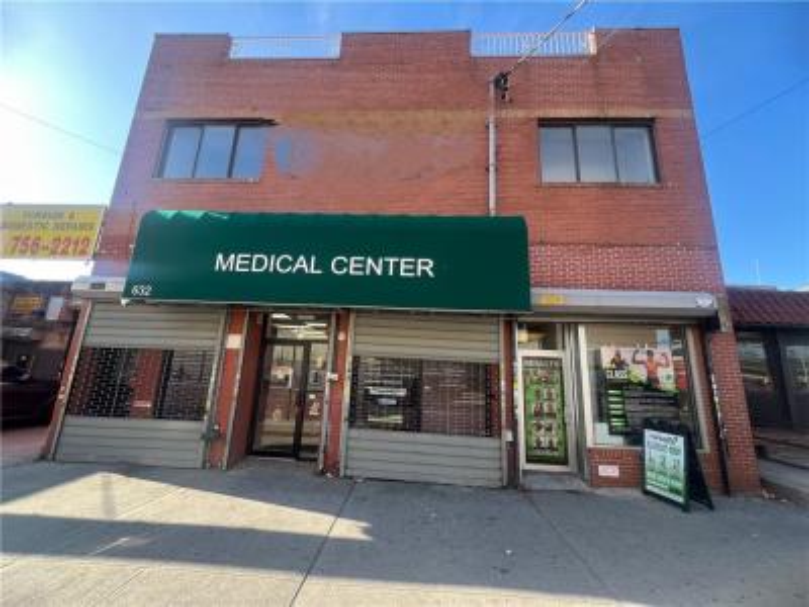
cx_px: 404
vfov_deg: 89.9
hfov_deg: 106.2
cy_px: 304
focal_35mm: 13
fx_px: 304
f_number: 1.8
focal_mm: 1.57
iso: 32
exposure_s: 1/178
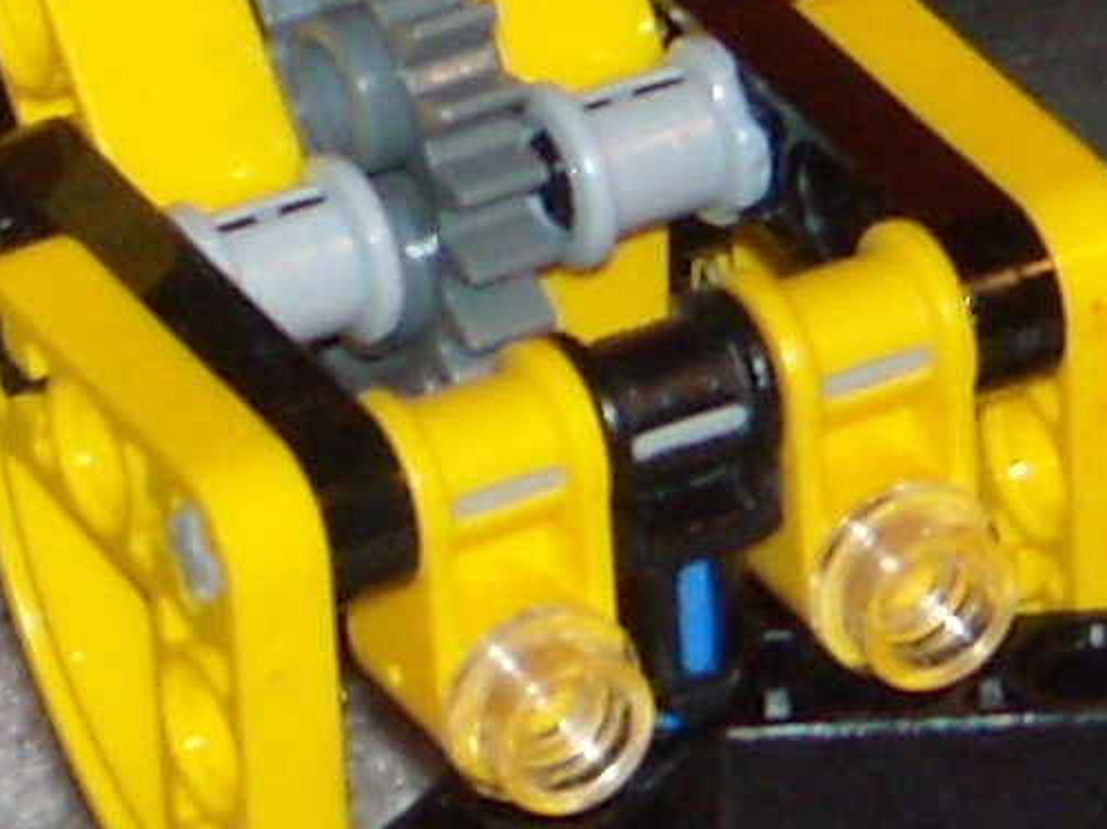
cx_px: -730
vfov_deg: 3.0
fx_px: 15890
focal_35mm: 497
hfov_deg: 4.0
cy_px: -731
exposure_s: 1/60
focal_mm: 12.3
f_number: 3.9
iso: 200
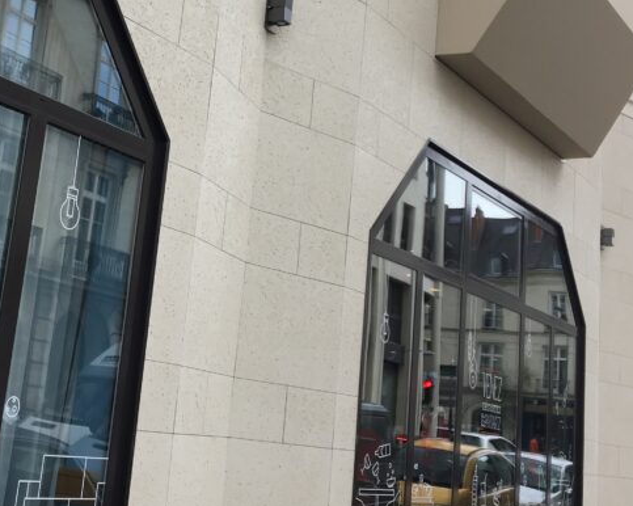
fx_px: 1124
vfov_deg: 25.1
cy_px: 125
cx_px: 206
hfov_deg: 31.2
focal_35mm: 60
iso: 25
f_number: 2.2
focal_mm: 4.15
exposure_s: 1/469
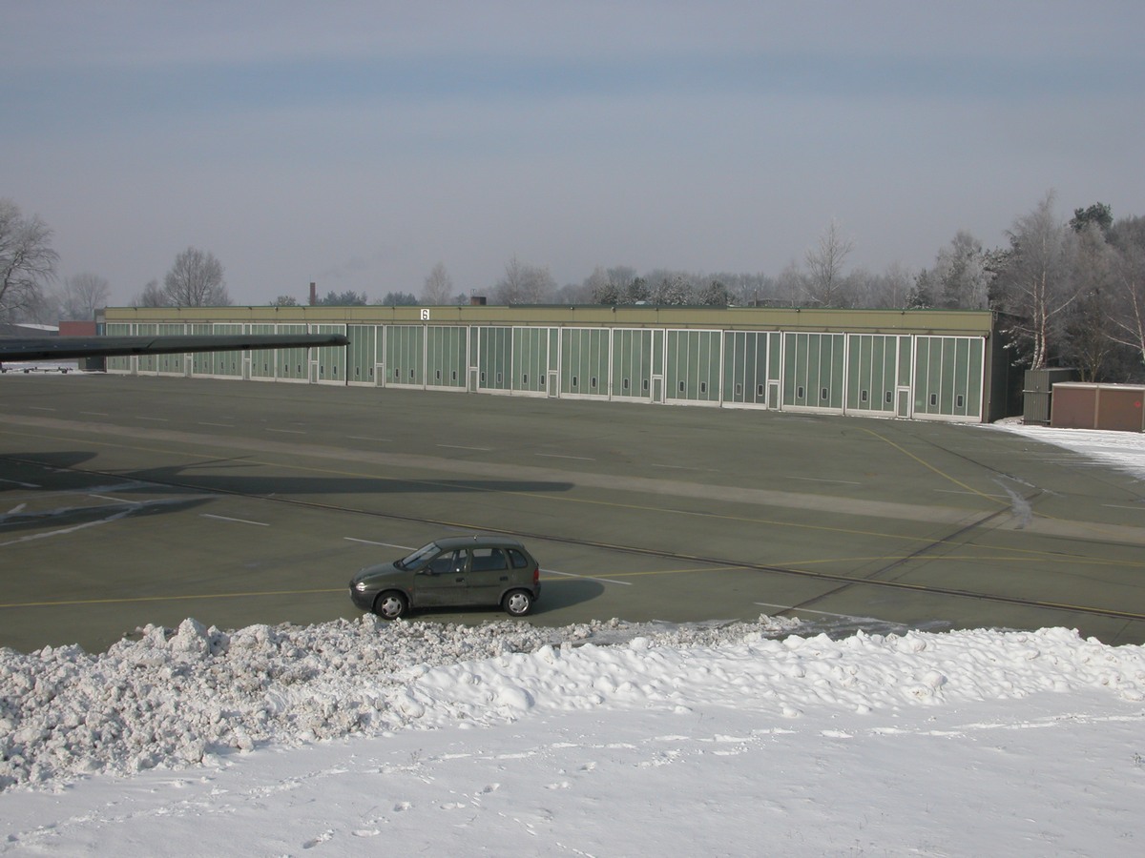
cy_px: 429
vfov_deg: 40.7
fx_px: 1158
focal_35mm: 35
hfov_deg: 52.6
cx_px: 572
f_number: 7.1
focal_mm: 8.9
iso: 100
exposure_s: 1/545
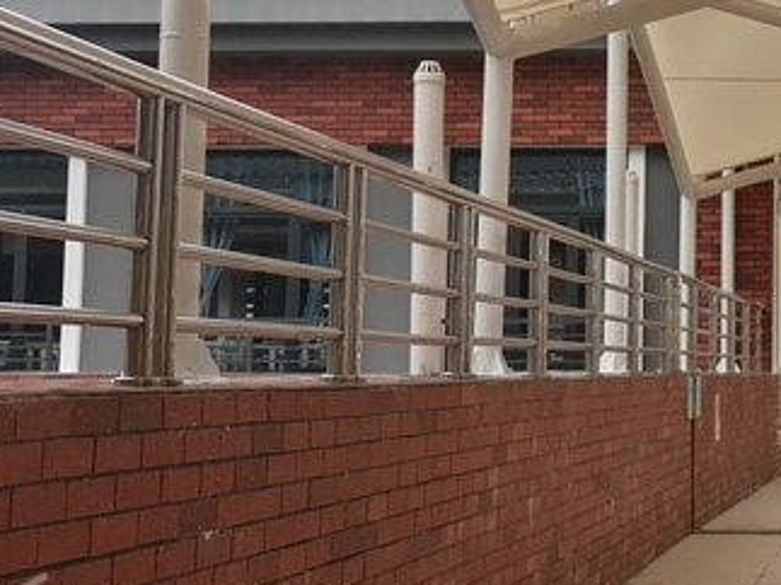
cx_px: 825
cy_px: 12
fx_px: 2413
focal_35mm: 107
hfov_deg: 17.8
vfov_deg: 13.6
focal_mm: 3.96
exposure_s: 1/591
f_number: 1.8
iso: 50
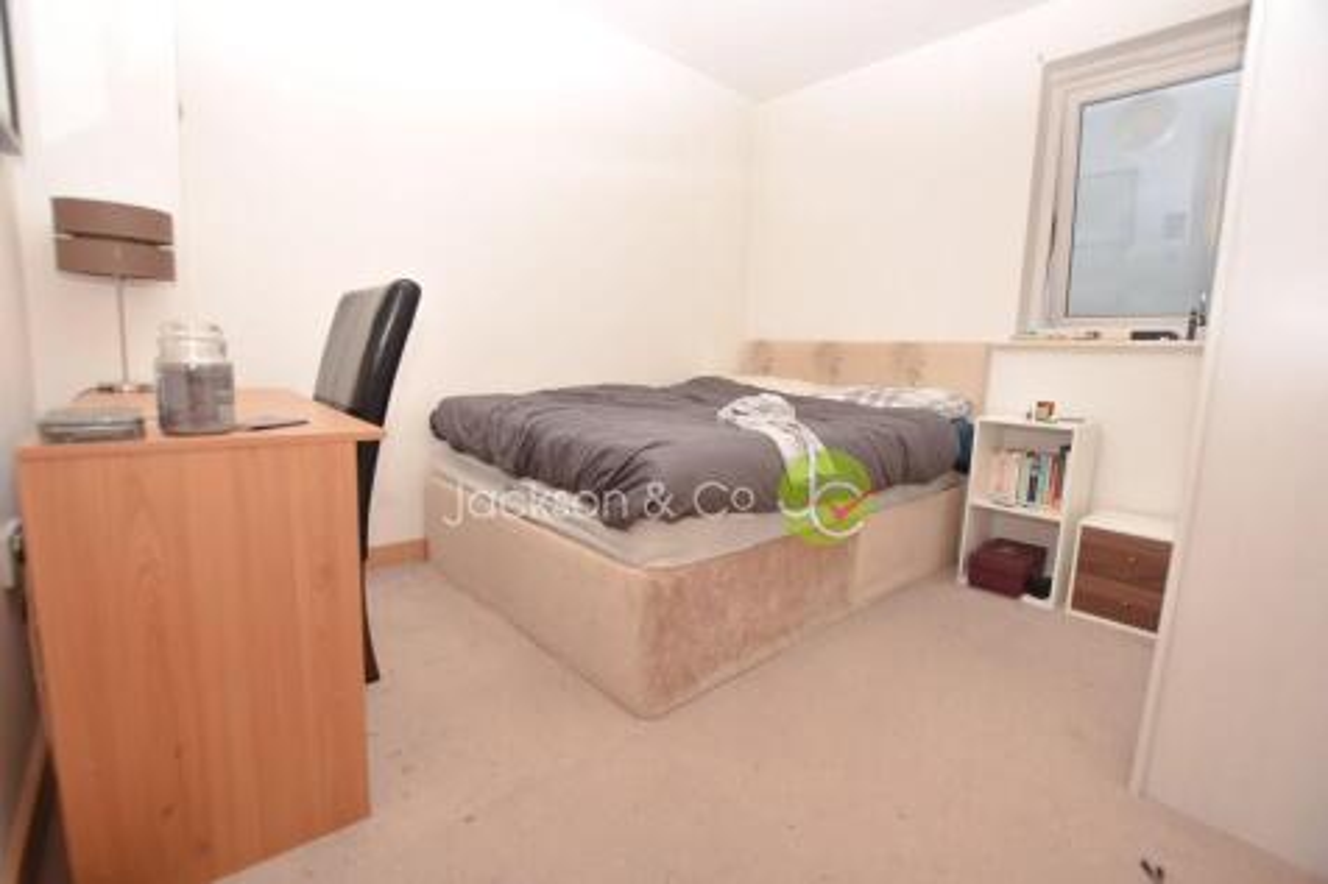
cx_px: 664
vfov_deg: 77.3
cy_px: 442
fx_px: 553
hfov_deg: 100.4
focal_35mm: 15
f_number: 4
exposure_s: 1/200
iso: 100
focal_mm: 10
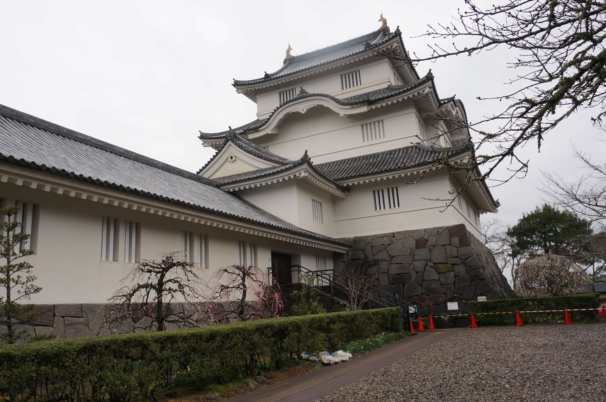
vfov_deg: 46.3
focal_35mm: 28
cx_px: 276
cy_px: 194
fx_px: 471
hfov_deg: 65.4
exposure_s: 1/100
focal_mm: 16
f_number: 6.3
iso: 100
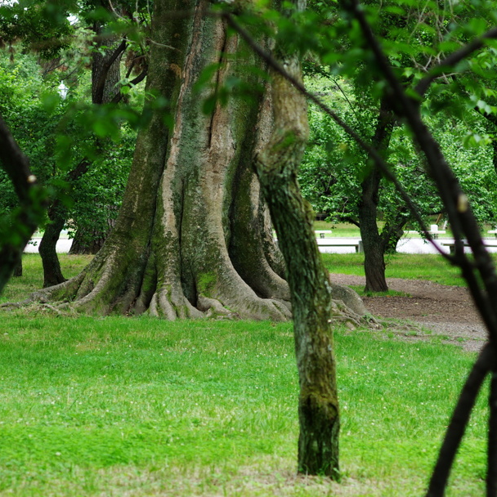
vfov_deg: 11.6
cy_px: 271
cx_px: 182
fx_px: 2437
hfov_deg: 11.6
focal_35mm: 150
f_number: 3.2
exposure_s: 1/125
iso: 100
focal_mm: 70
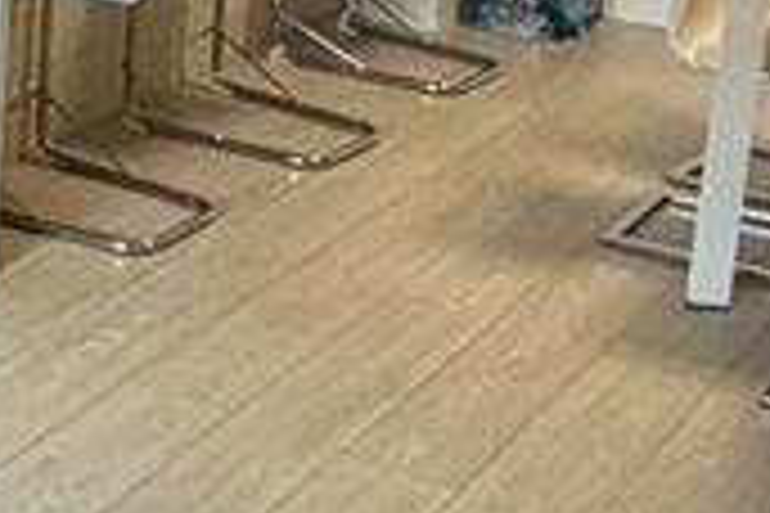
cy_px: -153
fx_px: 2181
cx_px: -410
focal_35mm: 102
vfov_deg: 13.0
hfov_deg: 17.8
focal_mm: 2.22
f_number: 2.2
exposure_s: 1/60
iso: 250
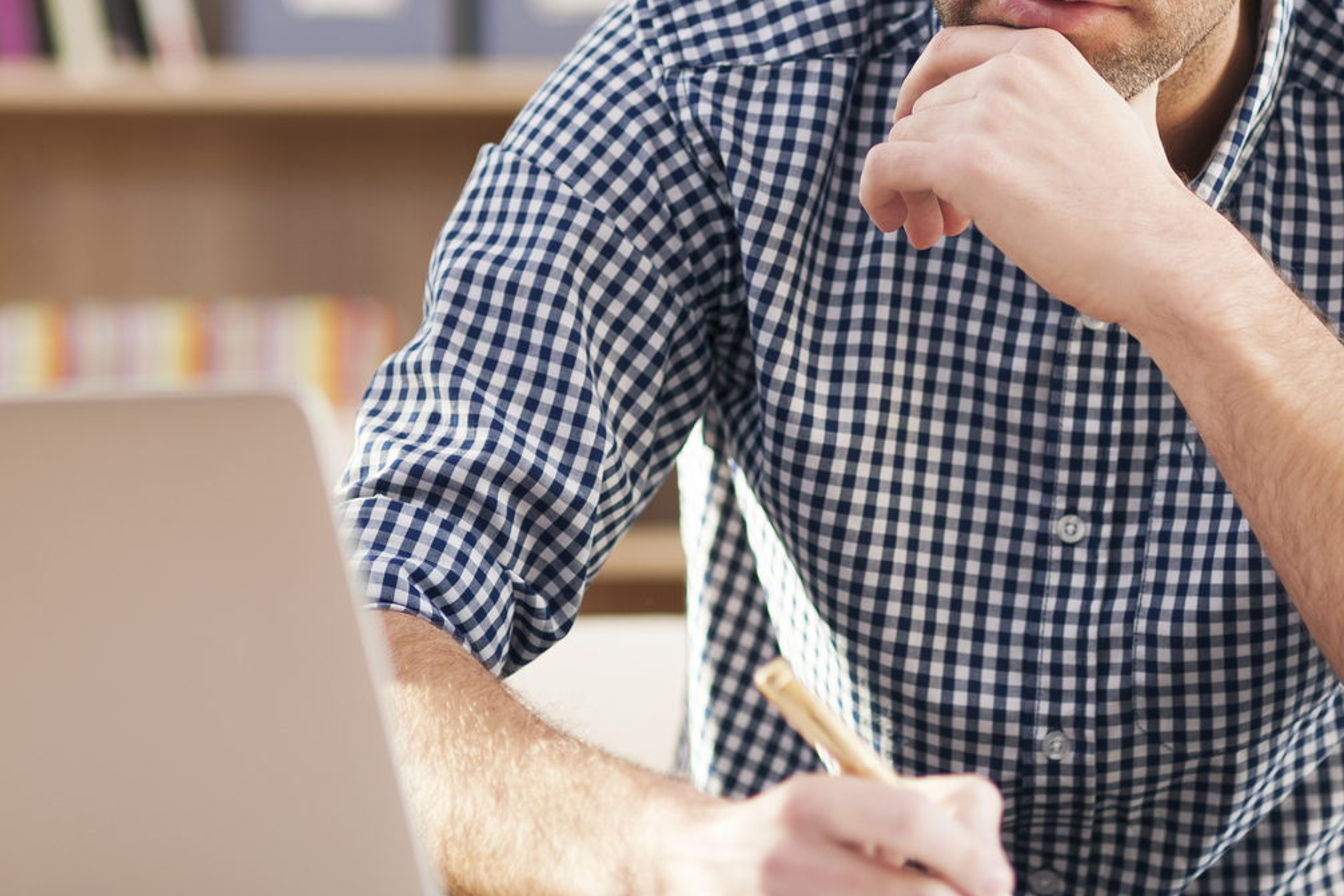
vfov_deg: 7.7
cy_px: 234
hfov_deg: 11.5
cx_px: 732
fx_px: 6681
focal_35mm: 179
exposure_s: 1/60
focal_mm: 85
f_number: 2
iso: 100
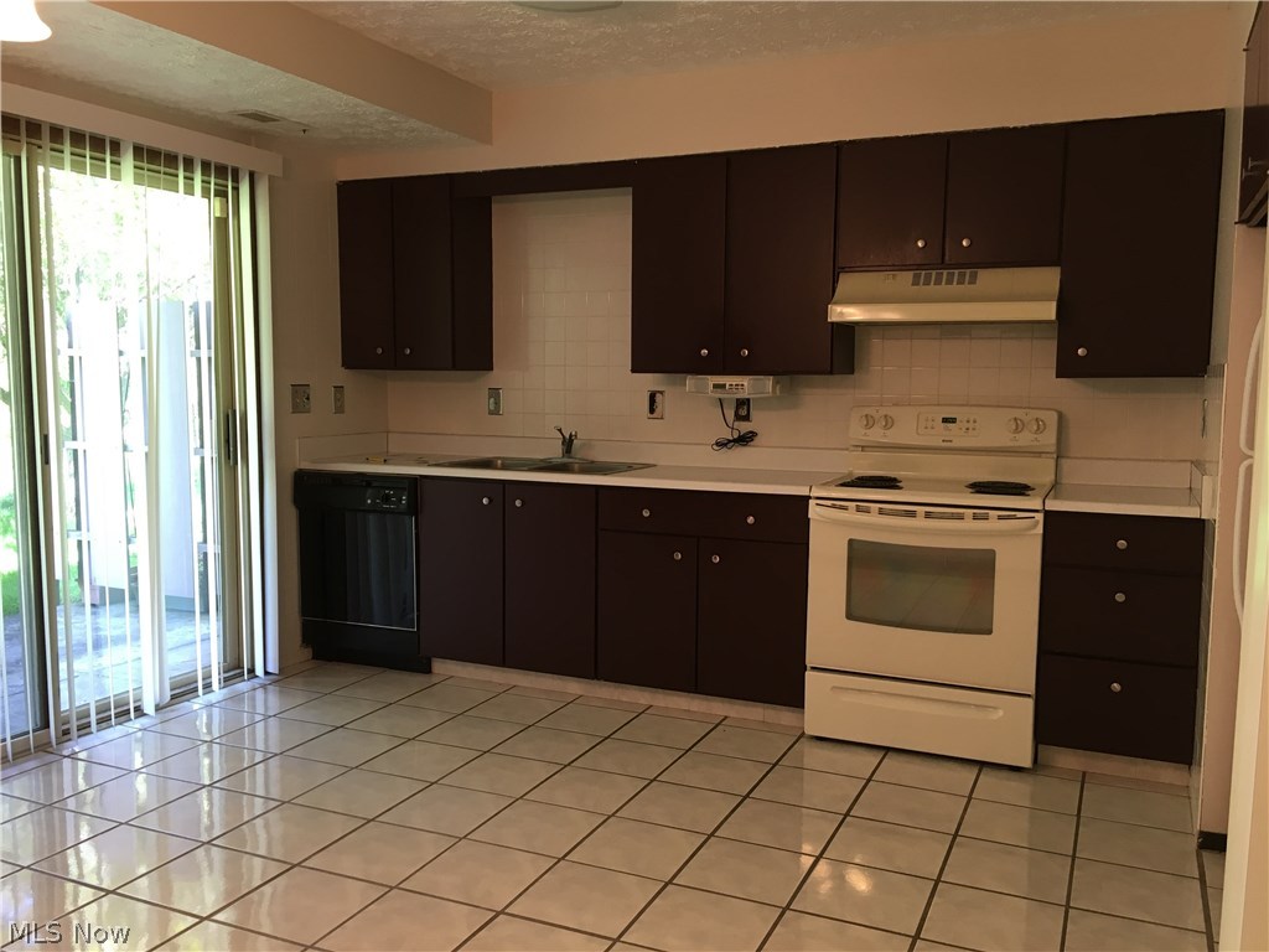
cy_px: 476
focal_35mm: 29
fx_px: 1063
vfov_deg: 48.2
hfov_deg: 61.7
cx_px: 634
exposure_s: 1/30
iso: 64
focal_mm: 4.15
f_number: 2.2
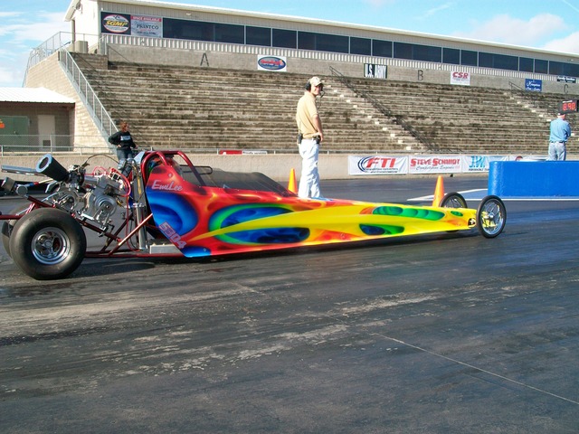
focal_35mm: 40
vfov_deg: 36.0
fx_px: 669
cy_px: 217
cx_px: 290
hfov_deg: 46.8
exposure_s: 1/500
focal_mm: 7.1
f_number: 3.2
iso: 64
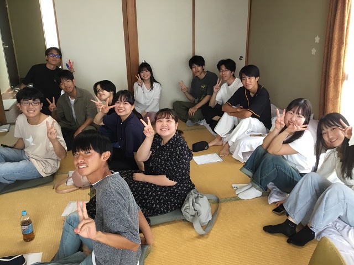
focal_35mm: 31
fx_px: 317
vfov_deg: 45.4
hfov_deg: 58.4
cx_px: 177
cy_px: 132
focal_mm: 3.3
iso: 64
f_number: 2.4
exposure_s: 1/30
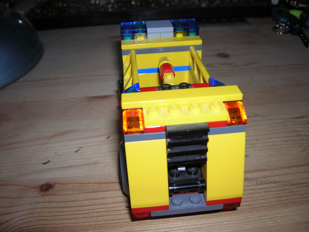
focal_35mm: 34
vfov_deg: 41.8
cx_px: 154
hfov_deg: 54.0
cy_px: 116
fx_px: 304
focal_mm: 5.7
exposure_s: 1/60.1
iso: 50
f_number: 2.9
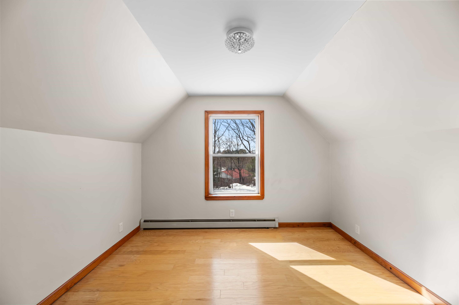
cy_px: 152
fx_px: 178
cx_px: 230
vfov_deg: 81.1
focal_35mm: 14
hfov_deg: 104.3
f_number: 8
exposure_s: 1/80
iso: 800
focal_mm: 14
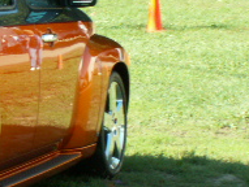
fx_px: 1614
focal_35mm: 224
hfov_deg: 8.6
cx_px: -159
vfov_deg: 6.6
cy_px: 45
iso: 50
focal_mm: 11.2
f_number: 5
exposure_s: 1/80
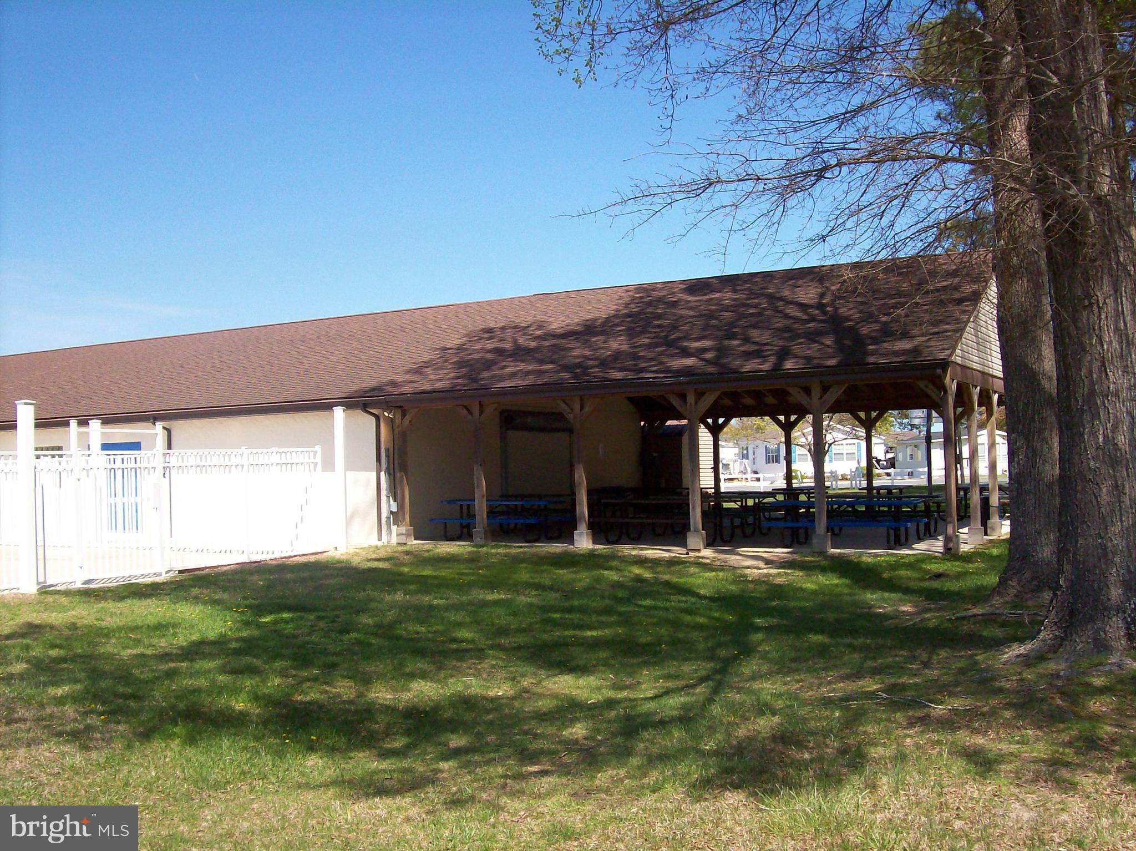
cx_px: 568
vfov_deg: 39.6
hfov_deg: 51.4
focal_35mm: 36
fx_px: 1181
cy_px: 426
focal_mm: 6
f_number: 4.8
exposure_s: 1/457
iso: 80
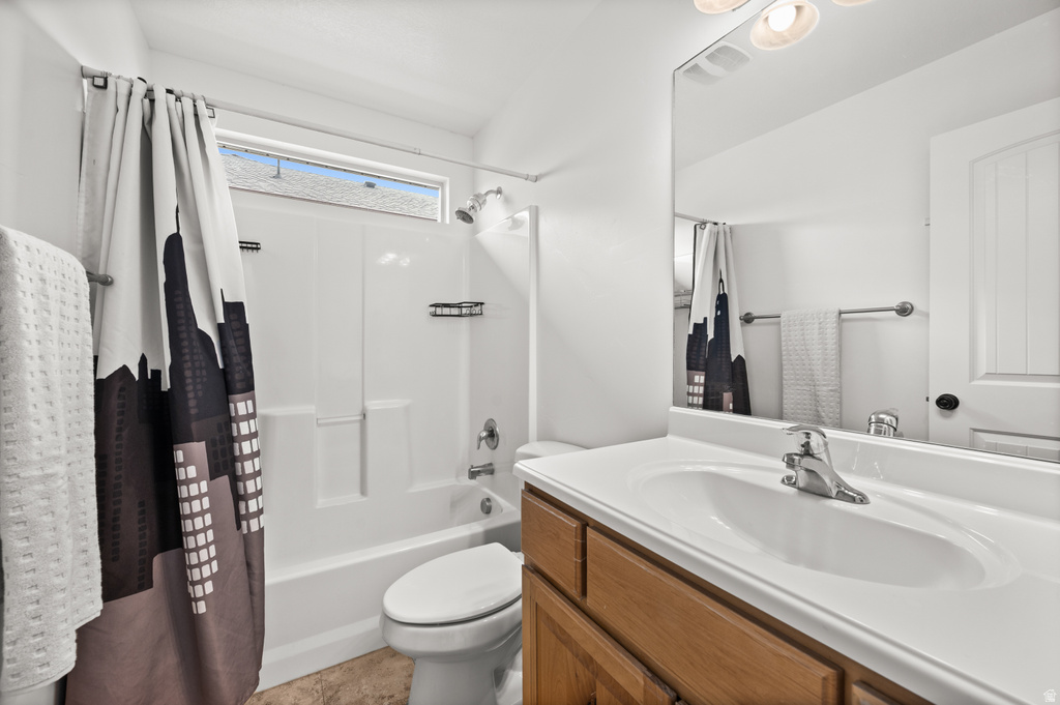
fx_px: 412
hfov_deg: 104.3
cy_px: 352
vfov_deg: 81.1
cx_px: 530
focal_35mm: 14
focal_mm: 14
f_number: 7.1
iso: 400
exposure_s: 1/10
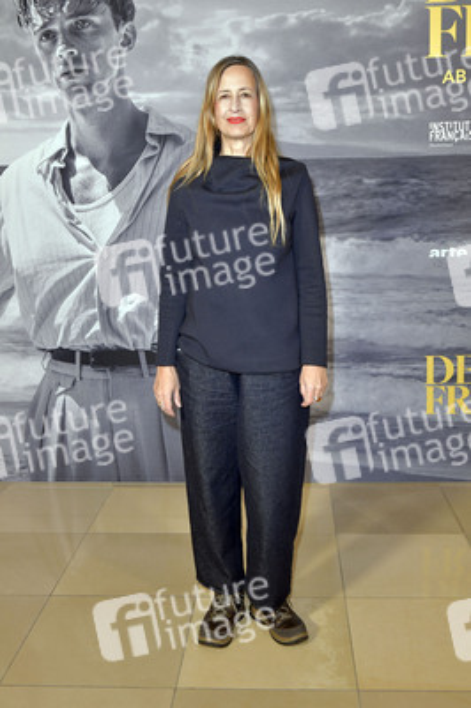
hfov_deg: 36.8
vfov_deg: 53.2
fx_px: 708
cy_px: 354
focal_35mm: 36
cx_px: 236
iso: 1600
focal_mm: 36
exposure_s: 1/125
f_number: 5.6
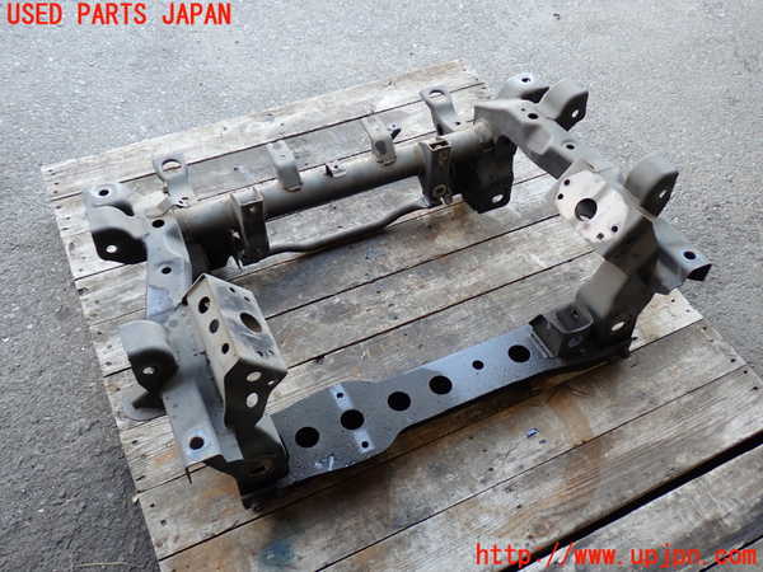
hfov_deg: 56.8
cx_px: 382
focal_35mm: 32
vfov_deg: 44.2
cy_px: 286
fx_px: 705
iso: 160
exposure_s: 1/60
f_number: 2.4
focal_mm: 5.79
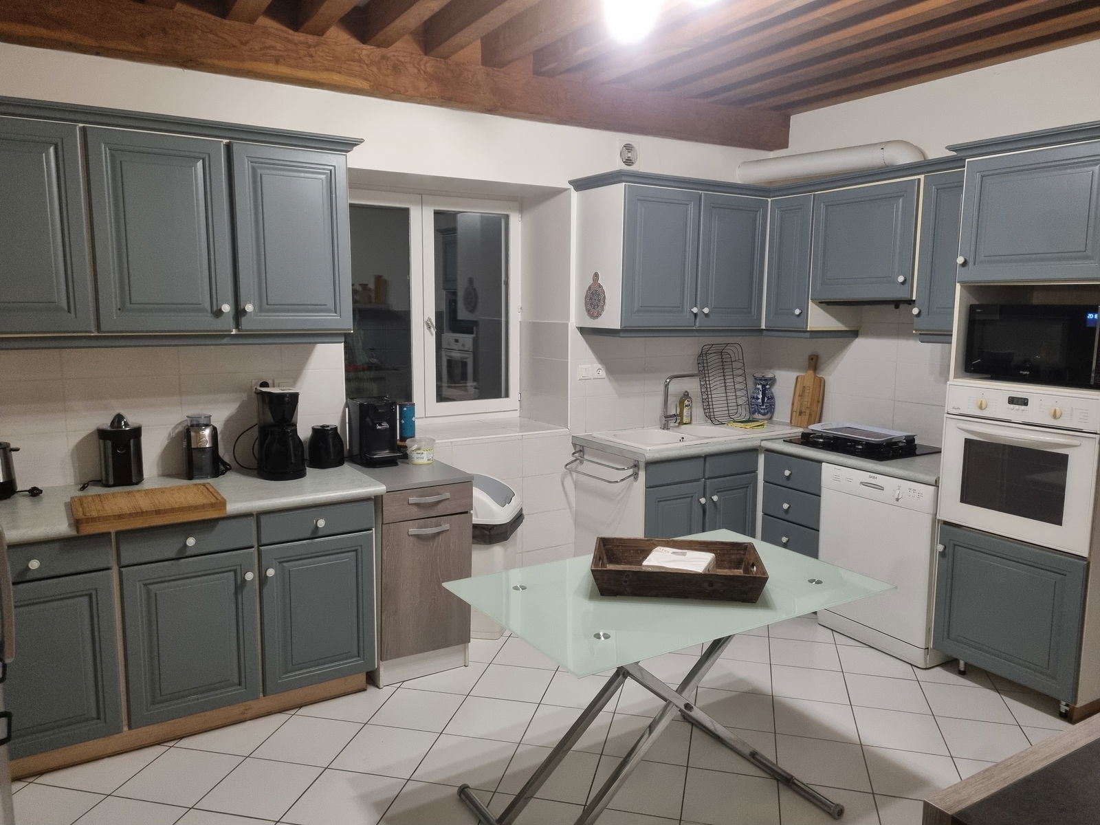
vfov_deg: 53.1
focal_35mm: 26
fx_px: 826
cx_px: 550
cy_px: 412
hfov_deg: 67.3
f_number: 1.8
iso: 500
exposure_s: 1/33
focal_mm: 5.4
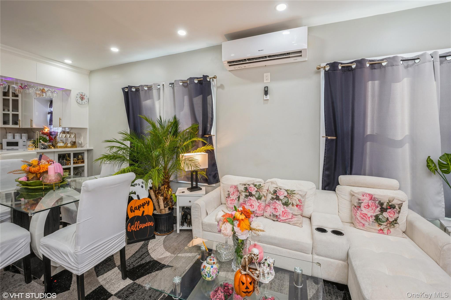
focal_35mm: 14
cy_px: 150
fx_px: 175
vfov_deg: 81.1
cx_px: 226
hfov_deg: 104.3
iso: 200
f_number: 11
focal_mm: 14
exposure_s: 1/3
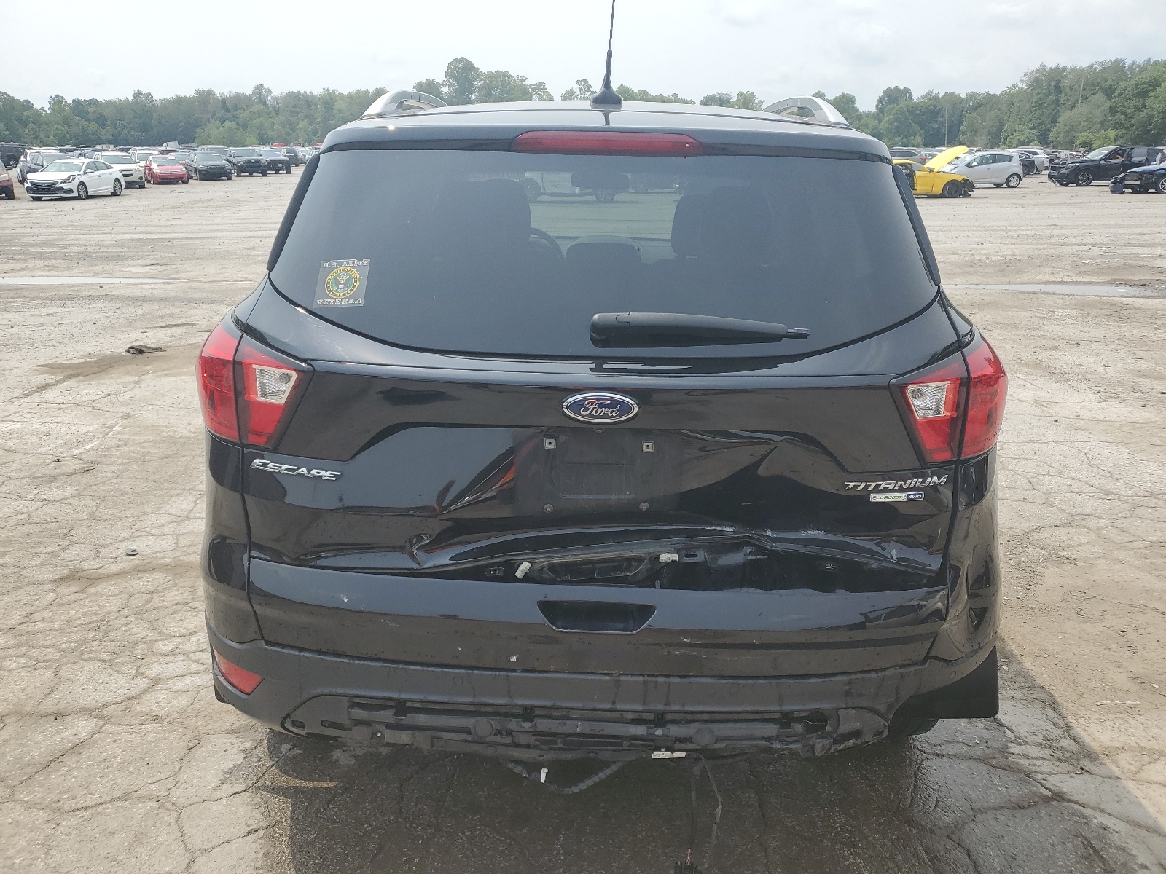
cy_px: 437
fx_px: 876
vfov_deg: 53.1
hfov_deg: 67.3
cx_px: 583
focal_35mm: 26
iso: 50
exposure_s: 1/2500
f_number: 1.5
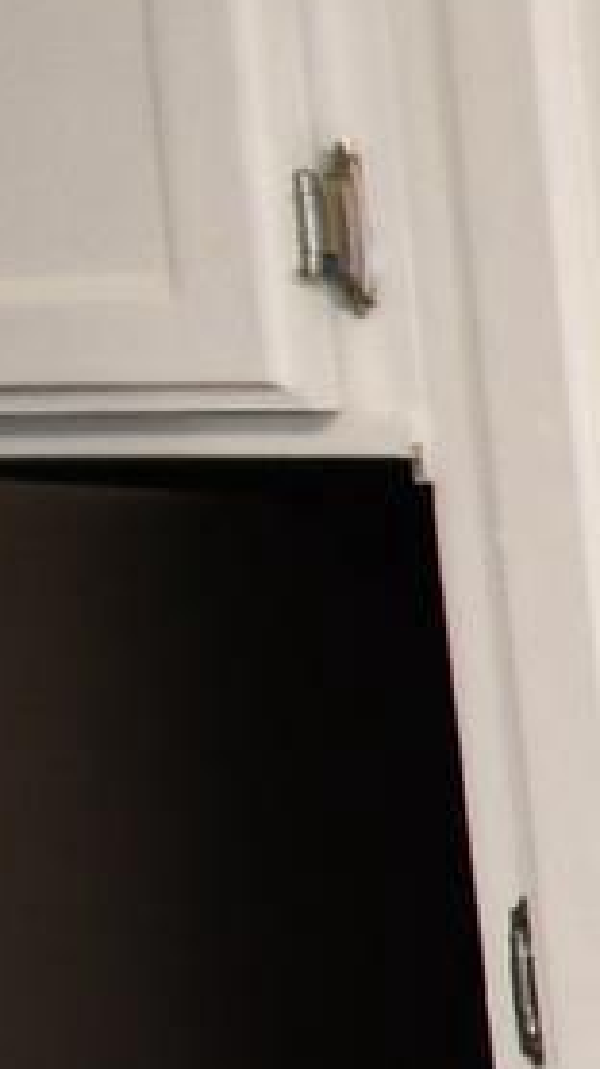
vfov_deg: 13.7
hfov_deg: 5.1
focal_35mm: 139
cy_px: 1959
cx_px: 3646
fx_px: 3939
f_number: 4
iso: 320
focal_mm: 12
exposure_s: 1/60
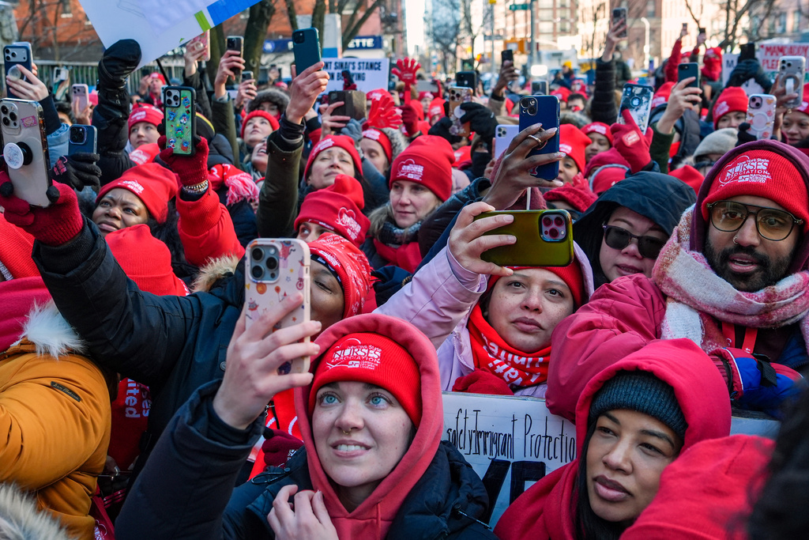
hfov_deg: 49.5
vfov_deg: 34.2
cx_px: 404
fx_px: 876
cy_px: 270
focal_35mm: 39
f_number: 4.5
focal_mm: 26
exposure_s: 1/640
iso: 800
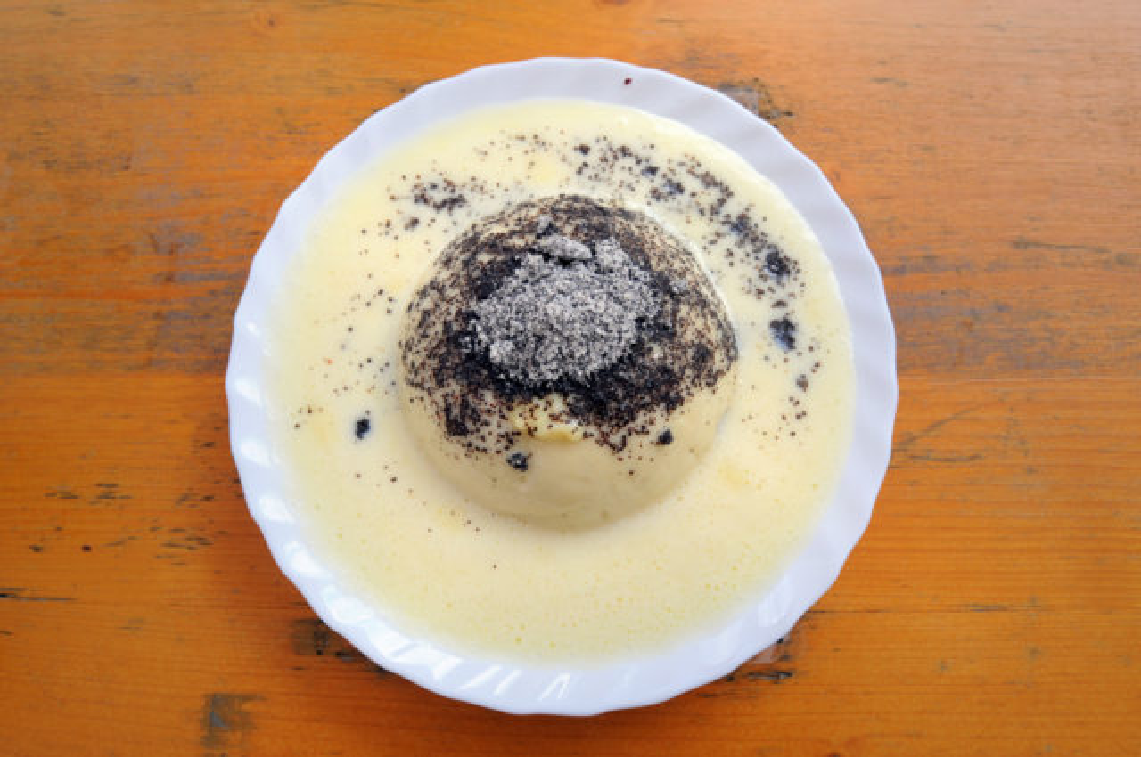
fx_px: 950
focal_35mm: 30
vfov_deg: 43.5
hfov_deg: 62.0
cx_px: 570
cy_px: 378
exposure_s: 1/200
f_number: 6.3
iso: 200
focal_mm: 20
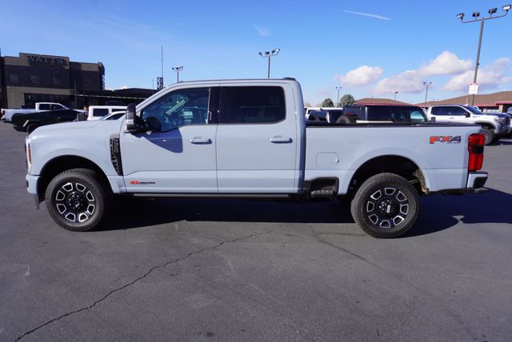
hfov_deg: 73.7
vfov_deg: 53.2
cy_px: 171
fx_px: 342
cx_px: 256
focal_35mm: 24
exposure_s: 1/160
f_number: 10
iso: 100
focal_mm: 16
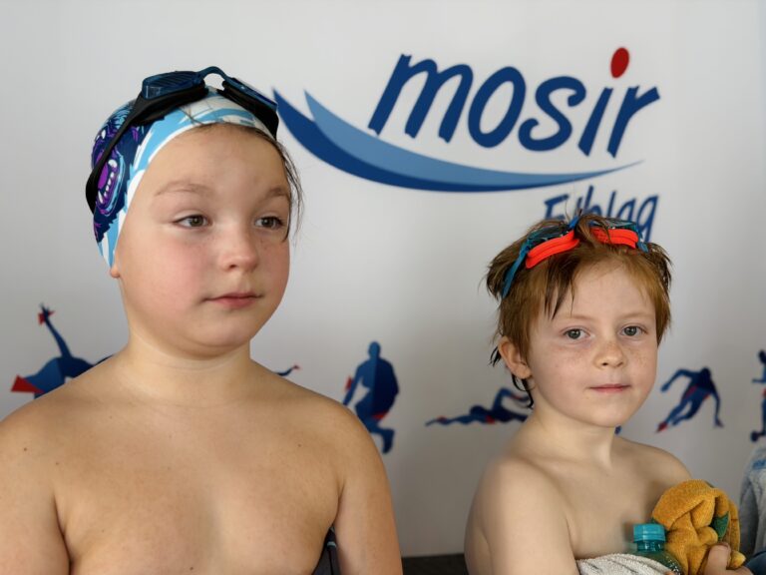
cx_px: 383
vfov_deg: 30.3
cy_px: 288
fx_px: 1062
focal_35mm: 48
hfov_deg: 39.7
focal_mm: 6.76
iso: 80
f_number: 1.78
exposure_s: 1/50
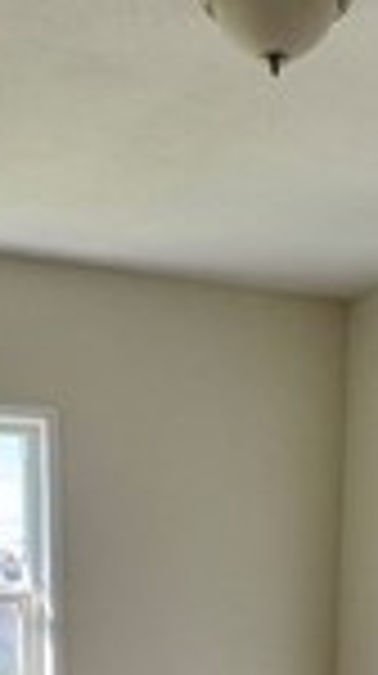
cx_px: 220
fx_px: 1162
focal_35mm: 65
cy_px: 855
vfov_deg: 27.5
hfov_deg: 18.5
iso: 80
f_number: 2.2
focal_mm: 2.22
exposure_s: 1/99
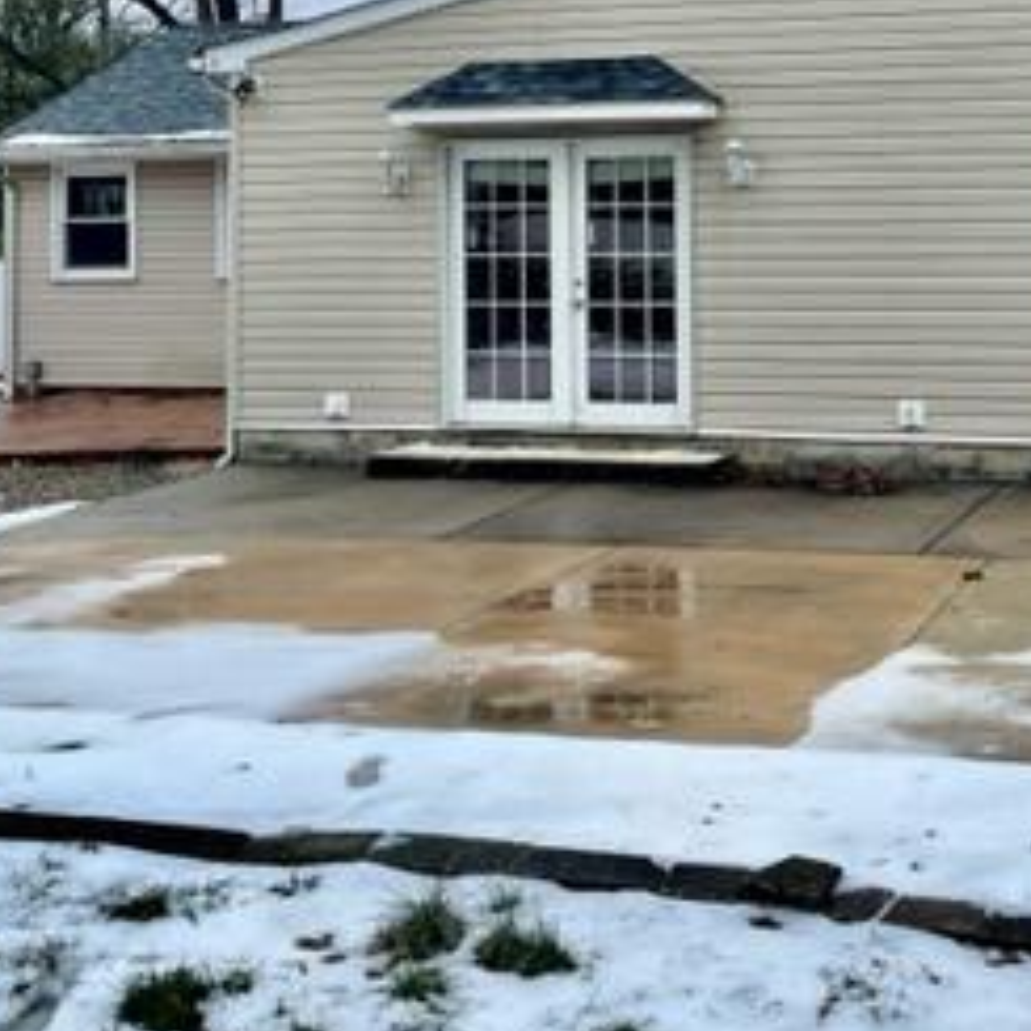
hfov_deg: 28.4
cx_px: 682
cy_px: 181
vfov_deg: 27.9
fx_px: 2022
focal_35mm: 60
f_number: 1.6
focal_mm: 5.1
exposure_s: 1/878
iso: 50
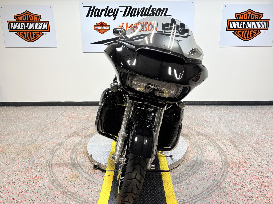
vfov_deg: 53.1
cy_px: 102
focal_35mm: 26
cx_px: 136
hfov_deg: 67.3
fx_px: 205
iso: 50
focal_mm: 5.96
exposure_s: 1/120
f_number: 1.6
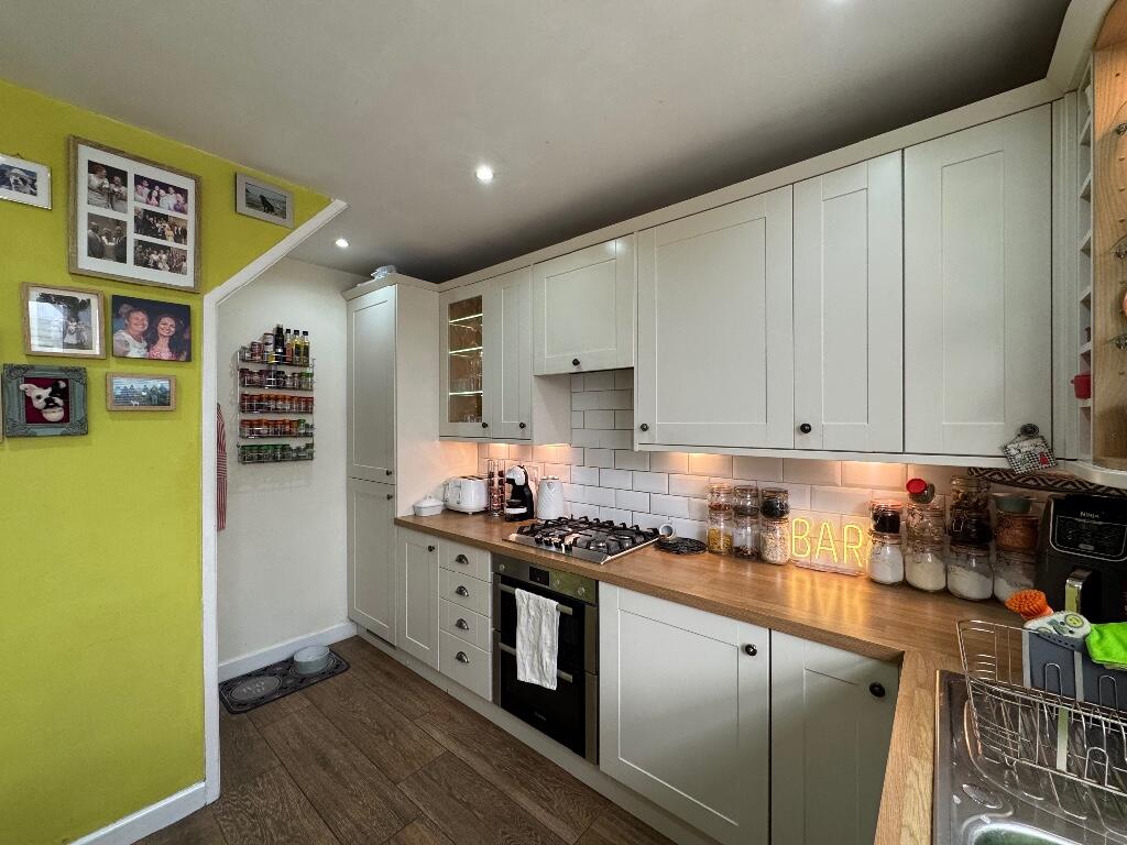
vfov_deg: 85.7
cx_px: 564
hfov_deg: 102.1
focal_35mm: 14
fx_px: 456
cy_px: 422
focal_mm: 2.22
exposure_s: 1/100
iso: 200
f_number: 2.2
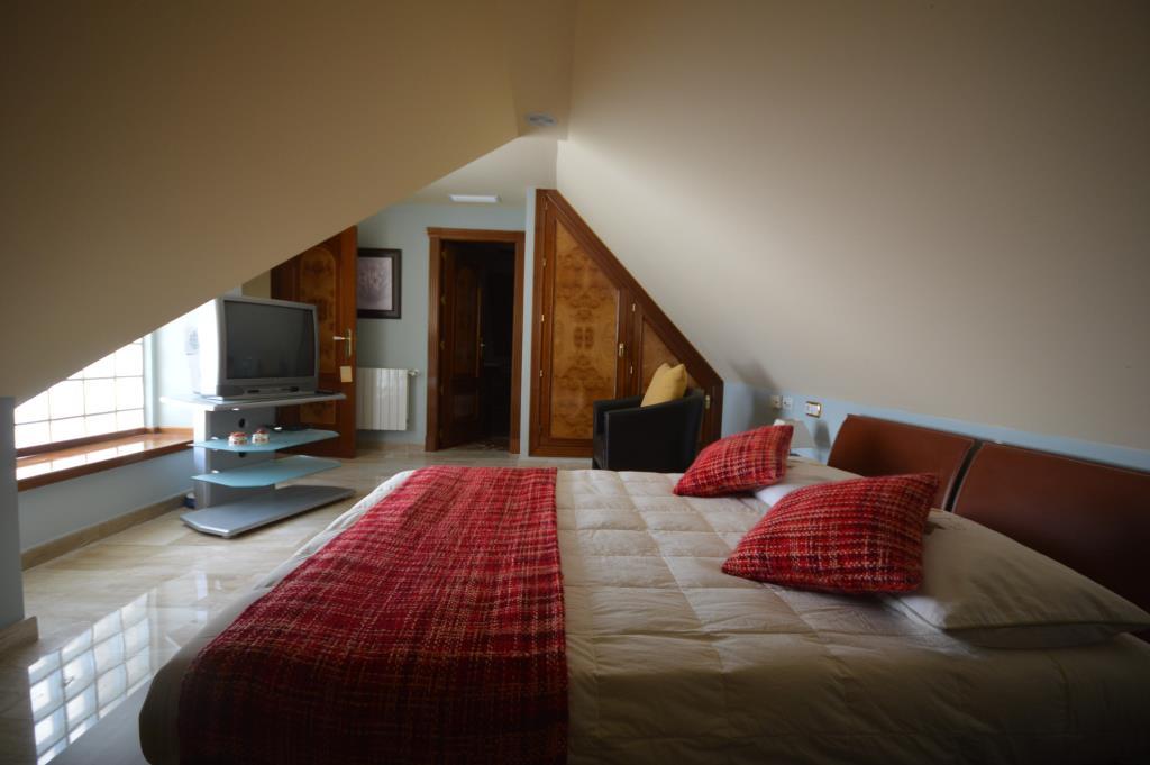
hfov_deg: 100.4
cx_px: 575
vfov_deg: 77.2
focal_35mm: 15
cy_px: 382
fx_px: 479
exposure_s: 1/60
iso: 450
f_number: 4
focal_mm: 10
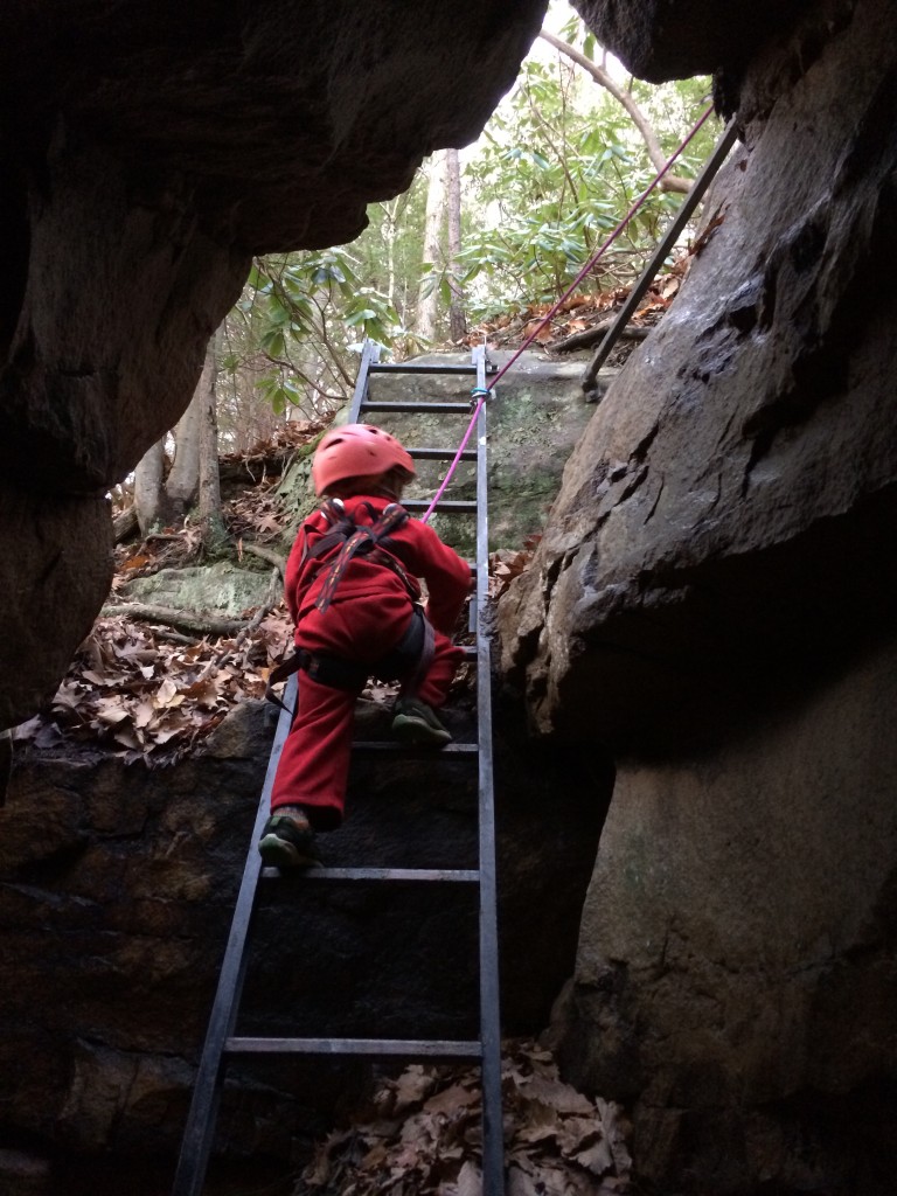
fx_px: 1037
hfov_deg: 46.8
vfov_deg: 60.0
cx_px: 448
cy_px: 598
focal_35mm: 30
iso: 320
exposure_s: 1/17
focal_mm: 4.12
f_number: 2.2
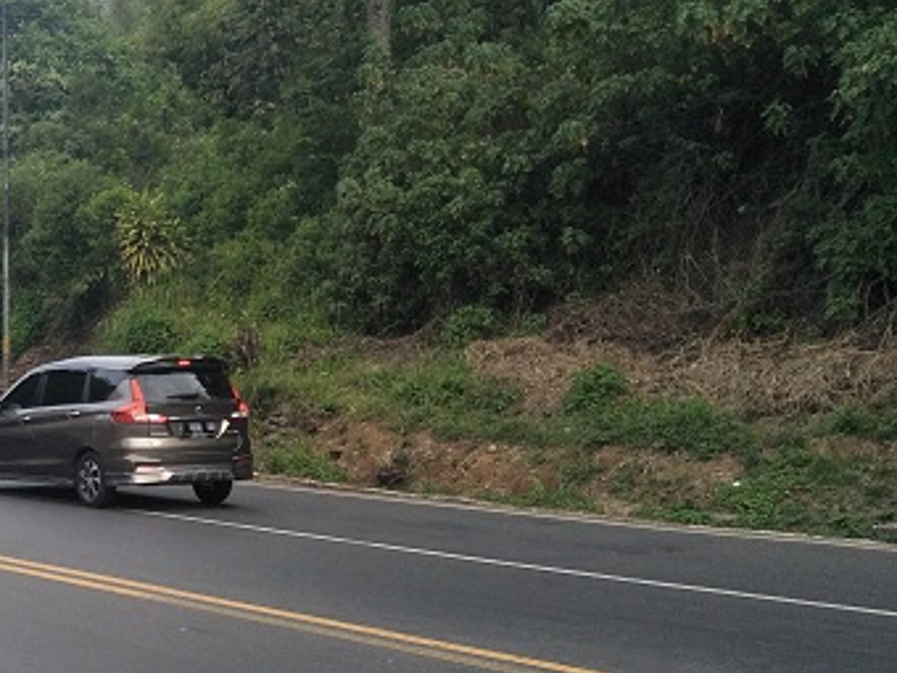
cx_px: 58
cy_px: 412
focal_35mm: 47
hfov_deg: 37.3
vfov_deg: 30.8
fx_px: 1218
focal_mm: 3.46
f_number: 2.2
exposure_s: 1/311
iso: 59
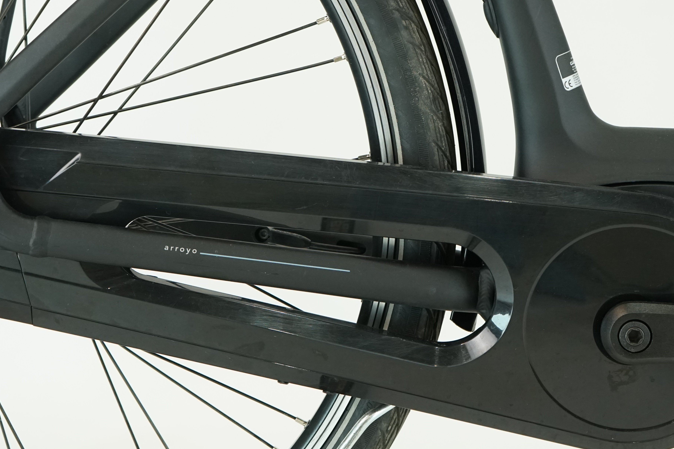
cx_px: 386
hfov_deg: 27.3
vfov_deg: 18.4
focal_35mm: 74
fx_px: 1385
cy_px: 161
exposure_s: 1/200
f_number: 5.6
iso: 1600
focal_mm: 45
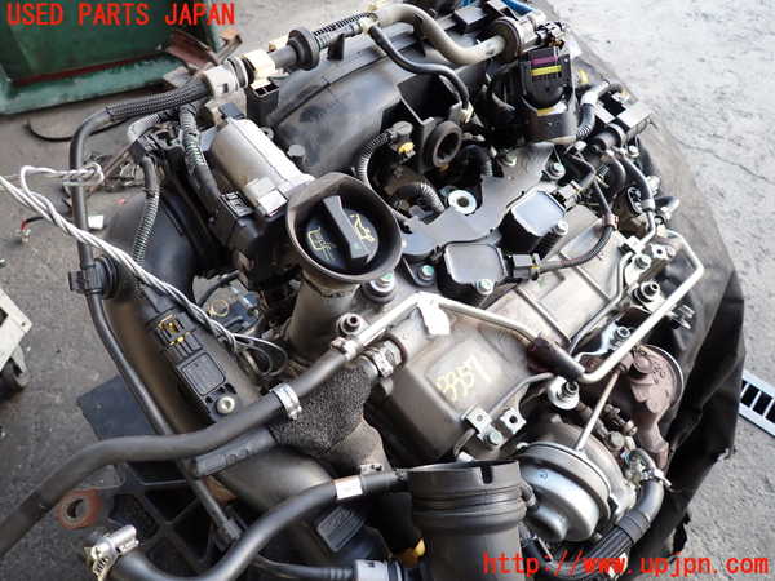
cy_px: 290
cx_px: 388
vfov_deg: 54.9
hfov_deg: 69.4
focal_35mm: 25
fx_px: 560
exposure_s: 1/125
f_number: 2
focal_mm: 4.5
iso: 200
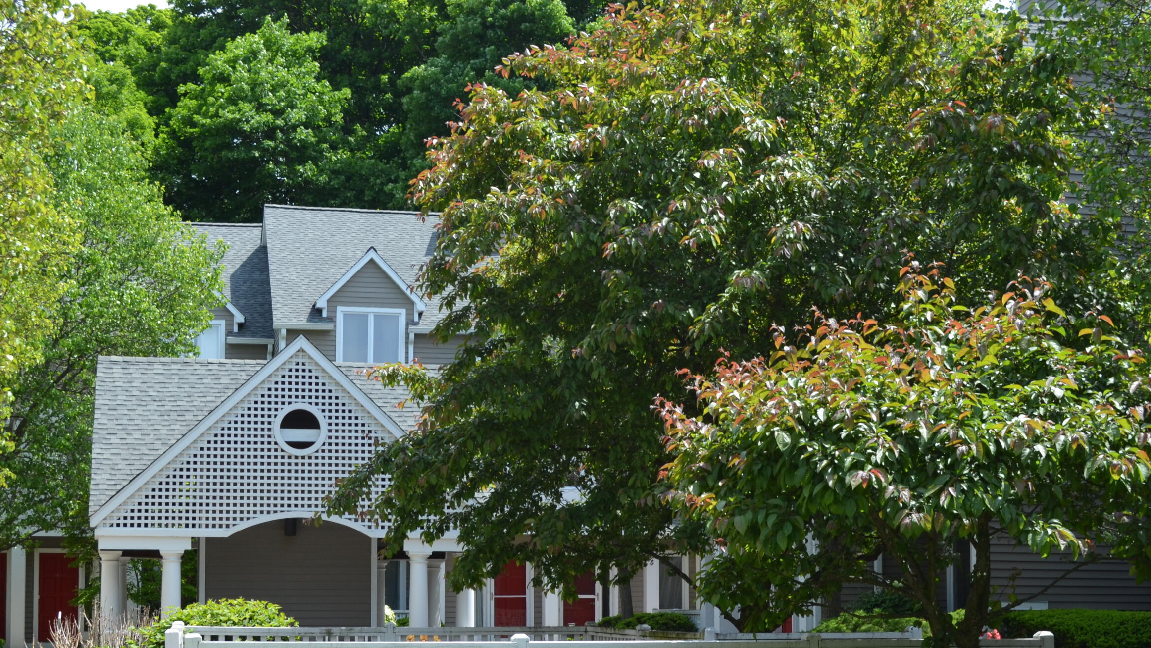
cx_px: 484
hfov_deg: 35.6
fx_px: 1791
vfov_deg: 20.3
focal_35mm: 59
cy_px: 488
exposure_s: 1/250
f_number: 8
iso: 200
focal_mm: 29
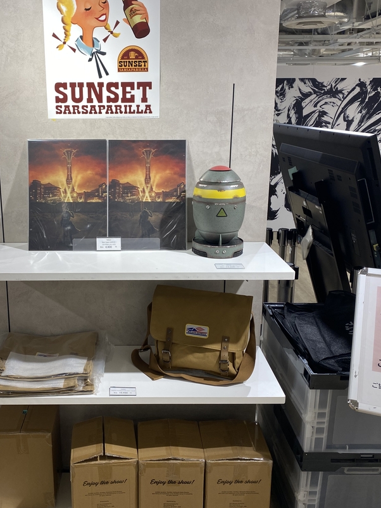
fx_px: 513
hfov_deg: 40.4
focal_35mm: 35
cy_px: 244
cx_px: 137
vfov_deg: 52.6
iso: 40
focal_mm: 4.25
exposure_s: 1/100
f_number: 1.8
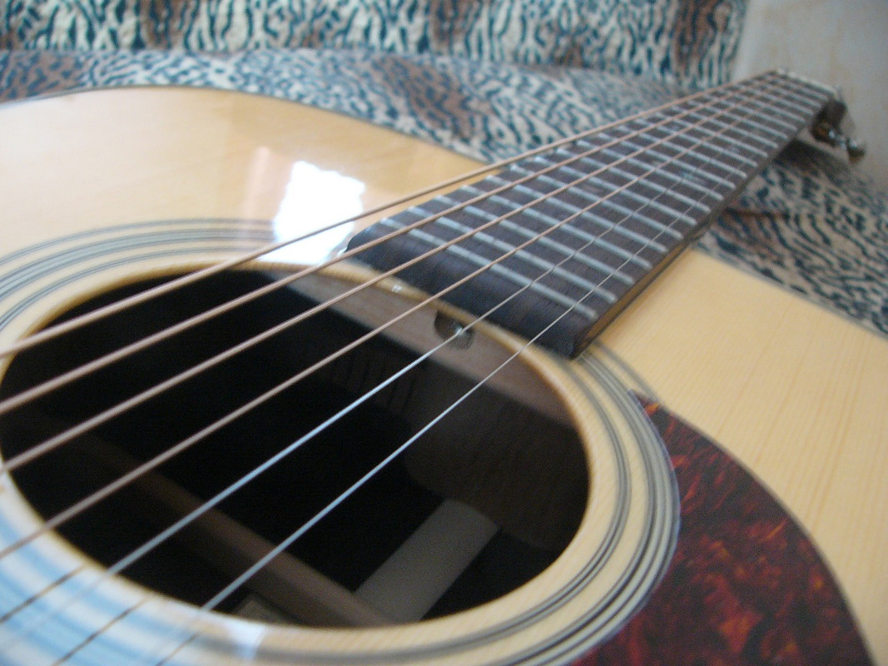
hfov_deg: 51.4
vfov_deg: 39.6
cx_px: 444
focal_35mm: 36
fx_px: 923
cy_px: 333
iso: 200
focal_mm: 6
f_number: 2.8
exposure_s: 1/5
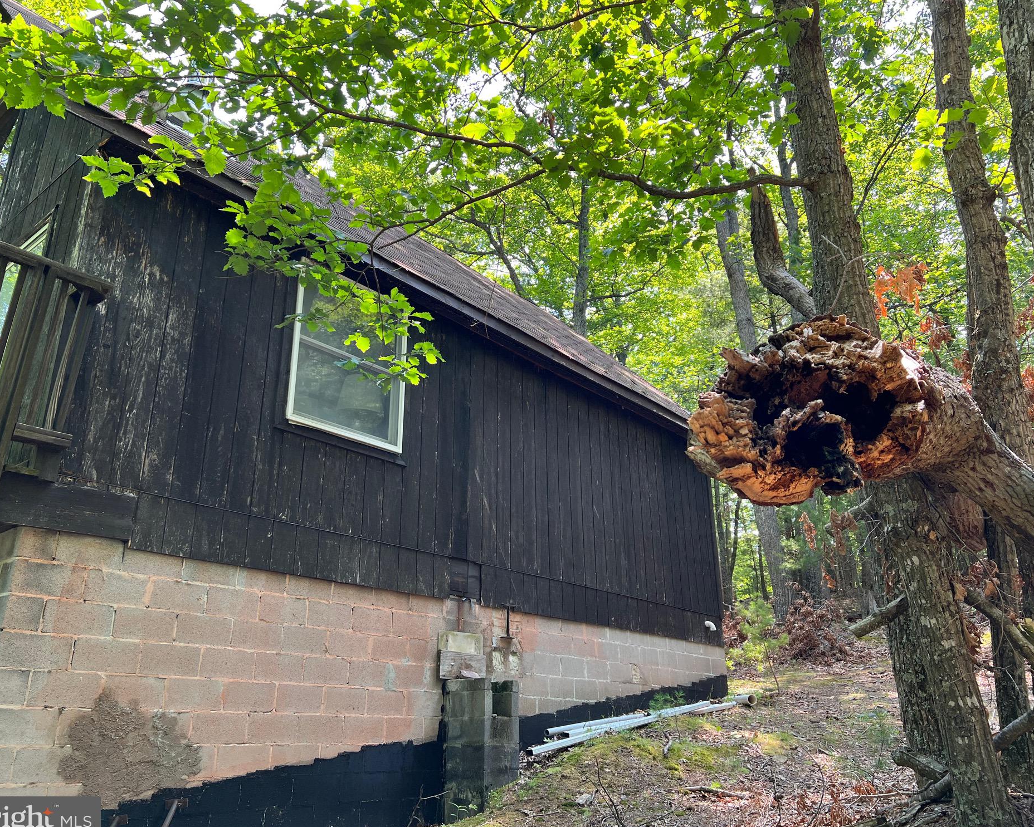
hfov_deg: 62.2
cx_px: 532
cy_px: 414
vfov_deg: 51.5
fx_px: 857
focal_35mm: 28
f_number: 1.5
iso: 50
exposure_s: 1/179
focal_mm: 5.7
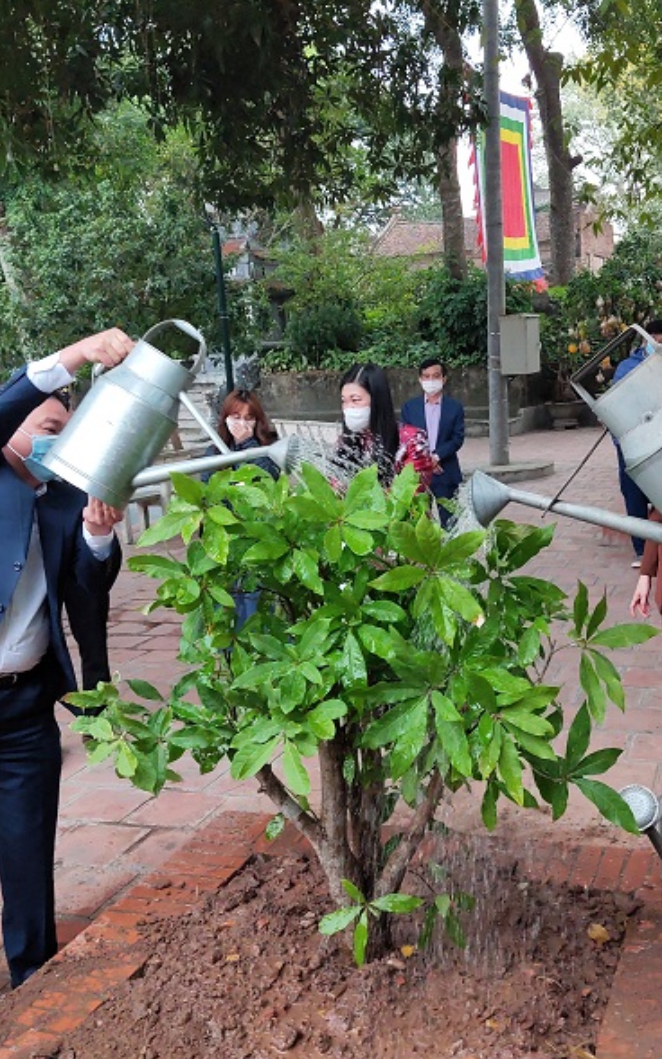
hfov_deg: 35.1
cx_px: 428
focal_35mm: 36
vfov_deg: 54.0
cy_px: 536
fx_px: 1039
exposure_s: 1/100
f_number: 1.7
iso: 161
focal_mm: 4.71
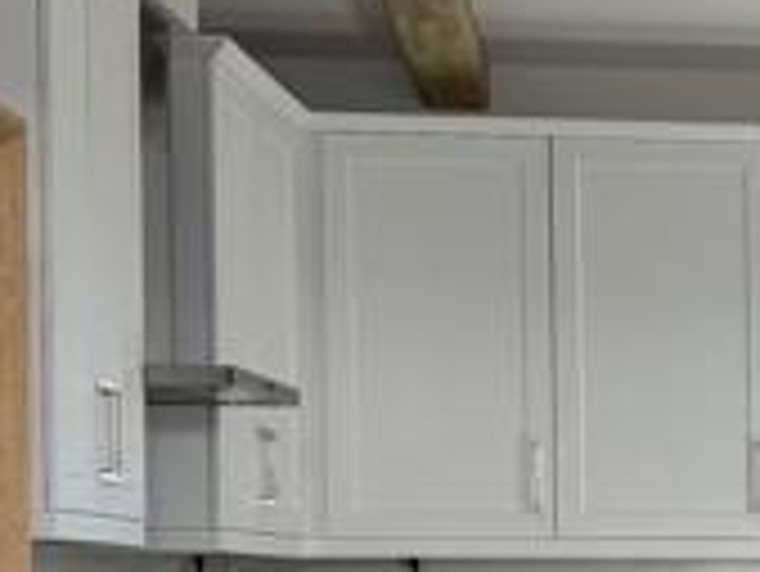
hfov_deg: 12.5
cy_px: 658
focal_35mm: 145
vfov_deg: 10.1
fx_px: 3186
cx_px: 1318
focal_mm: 6.76
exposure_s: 1/226
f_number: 1.78
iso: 80
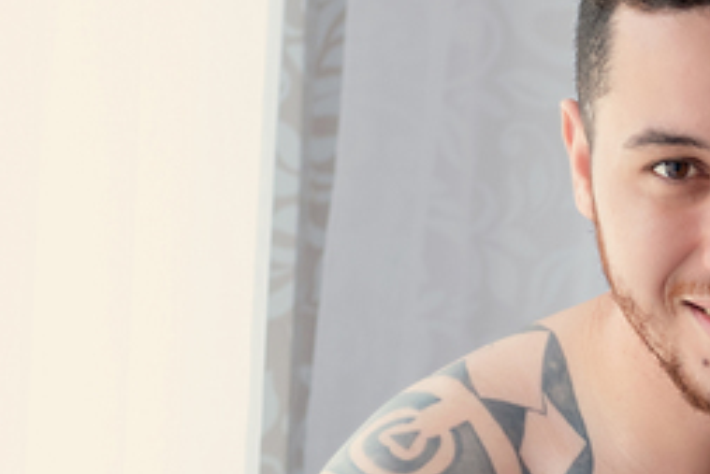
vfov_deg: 8.2
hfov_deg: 12.0
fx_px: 3276
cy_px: 649
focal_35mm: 166
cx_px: 968
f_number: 3.5
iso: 400
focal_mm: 35
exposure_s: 1/125
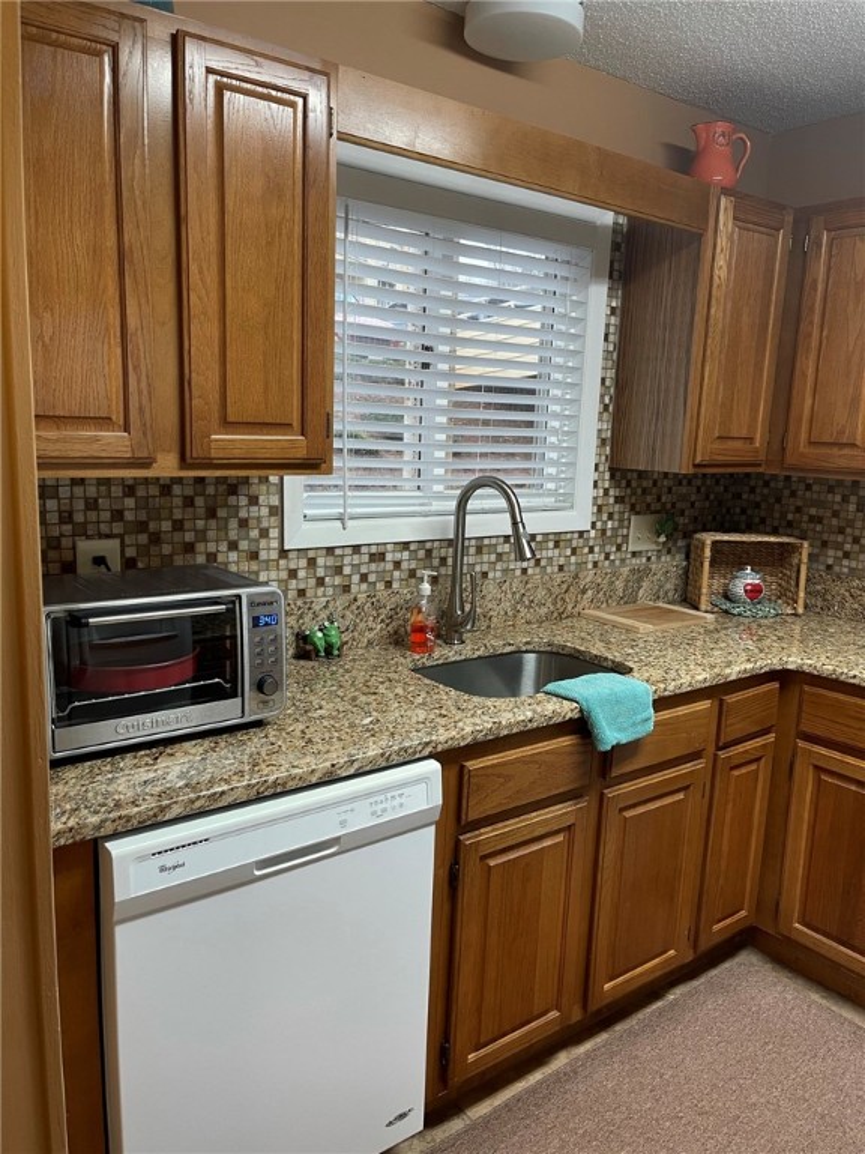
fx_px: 866
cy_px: 577
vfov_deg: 67.3
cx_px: 432
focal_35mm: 26
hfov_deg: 53.1
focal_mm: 5.1
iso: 100
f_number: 1.6
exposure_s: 1/60
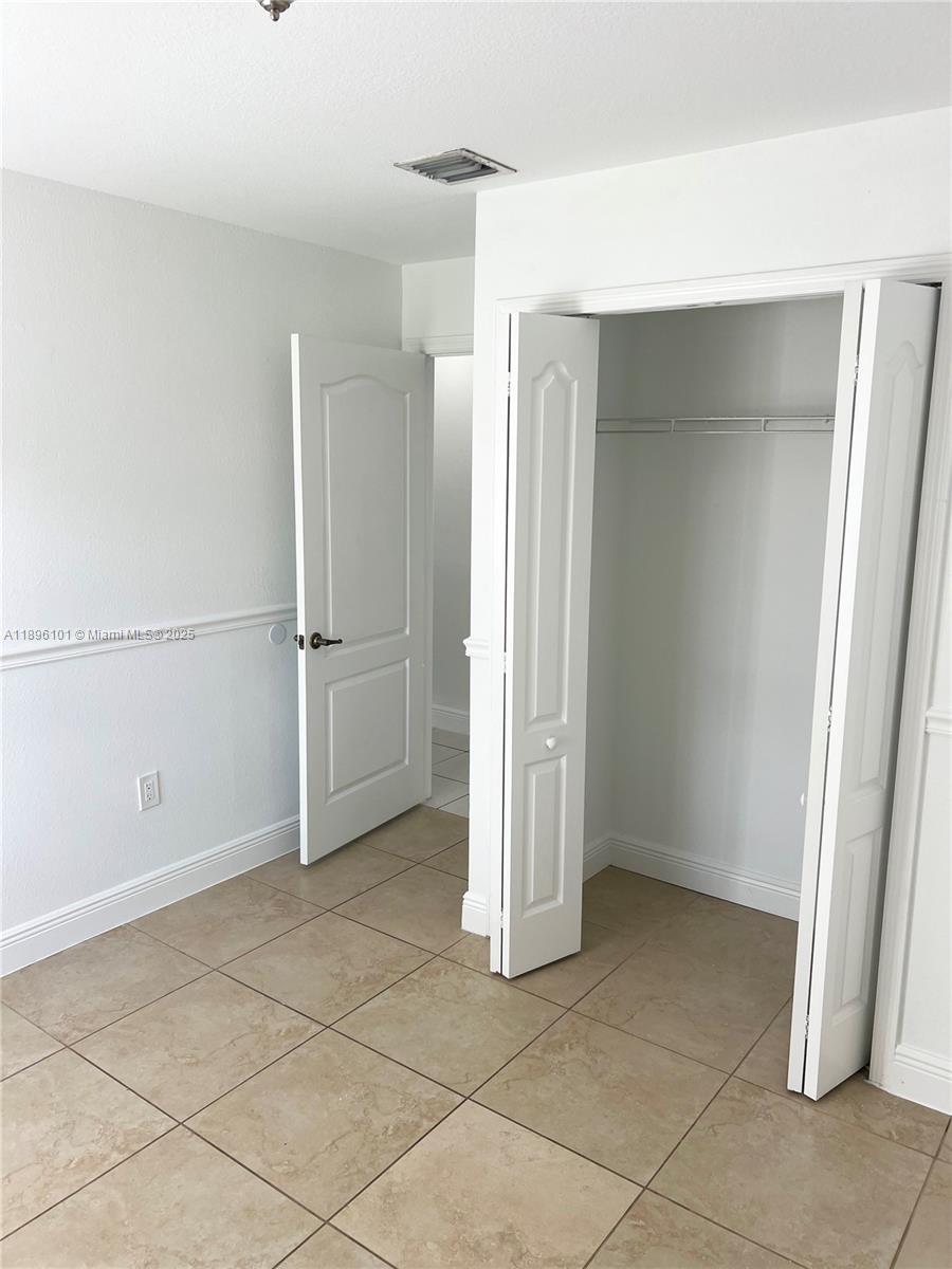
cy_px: 634
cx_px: 476
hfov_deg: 53.1
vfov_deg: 67.3
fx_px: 953
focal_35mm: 26
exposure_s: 1/170
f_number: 1.5
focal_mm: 5.7
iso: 40
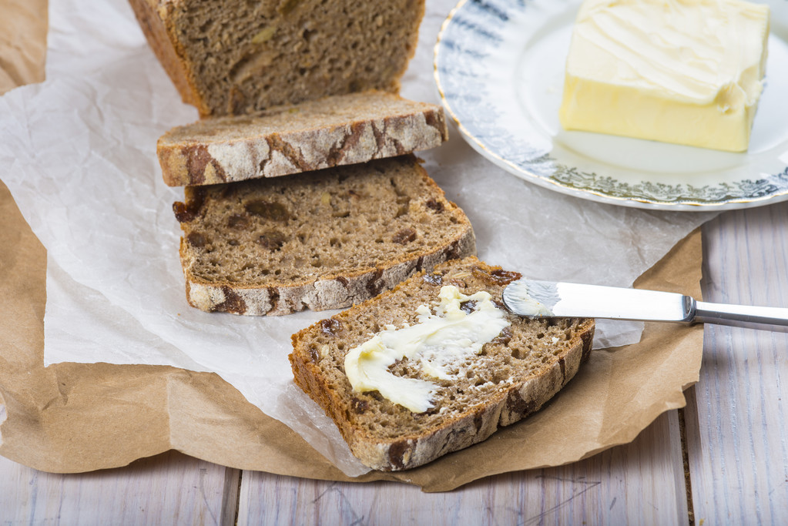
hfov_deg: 19.4
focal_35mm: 105
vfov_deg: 13.1
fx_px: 2299
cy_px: 263
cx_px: 394
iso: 100
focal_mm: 105
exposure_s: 1/250
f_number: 11
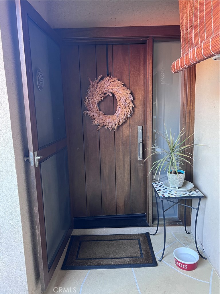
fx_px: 220
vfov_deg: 67.3
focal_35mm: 26
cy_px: 147
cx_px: 110
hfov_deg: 53.1
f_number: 1.5
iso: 200
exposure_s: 1/60
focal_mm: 5.7
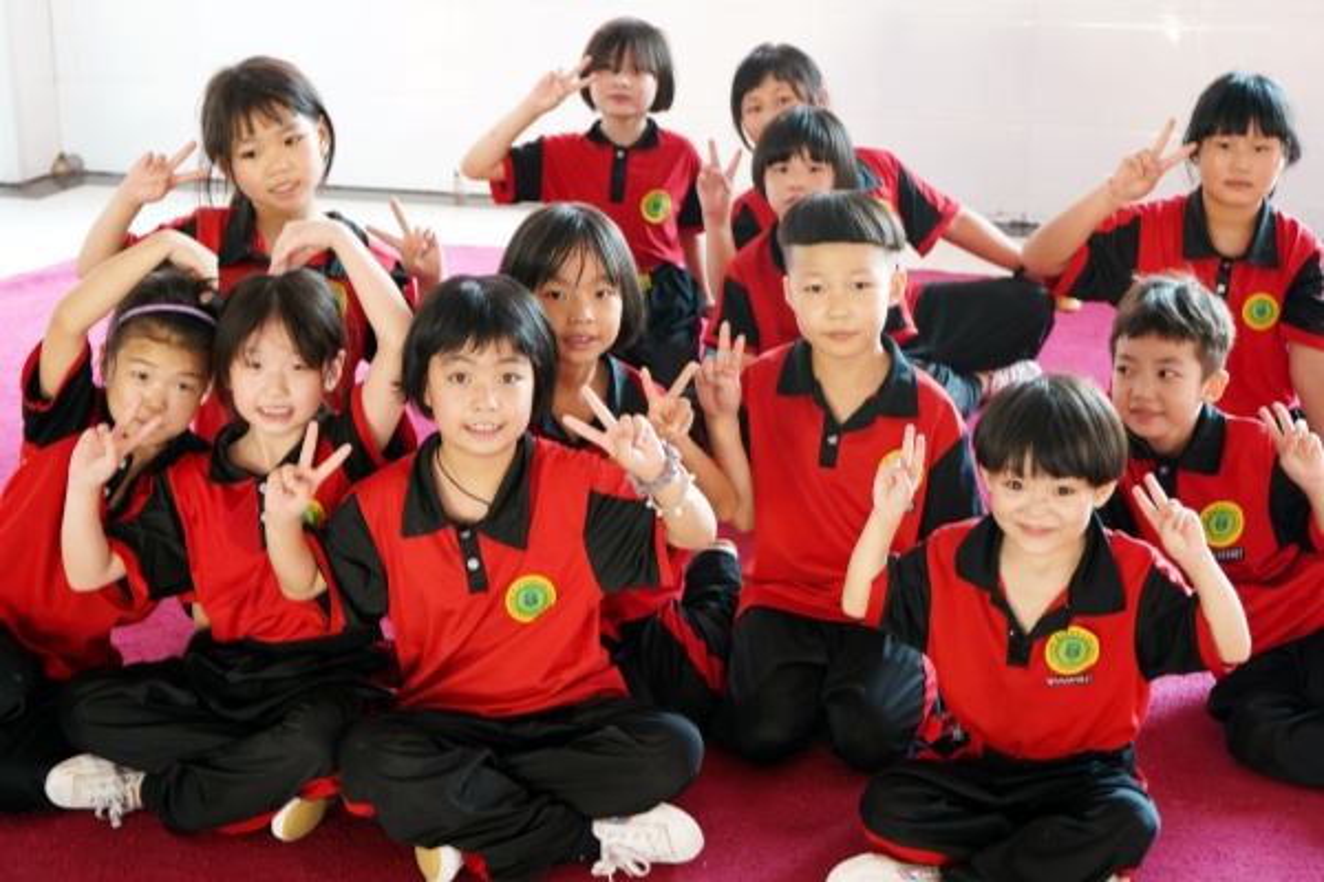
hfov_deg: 43.6
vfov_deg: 29.9
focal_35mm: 45
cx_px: 662
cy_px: 441
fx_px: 1655
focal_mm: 45
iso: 1600
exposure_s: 1/50
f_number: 4.5
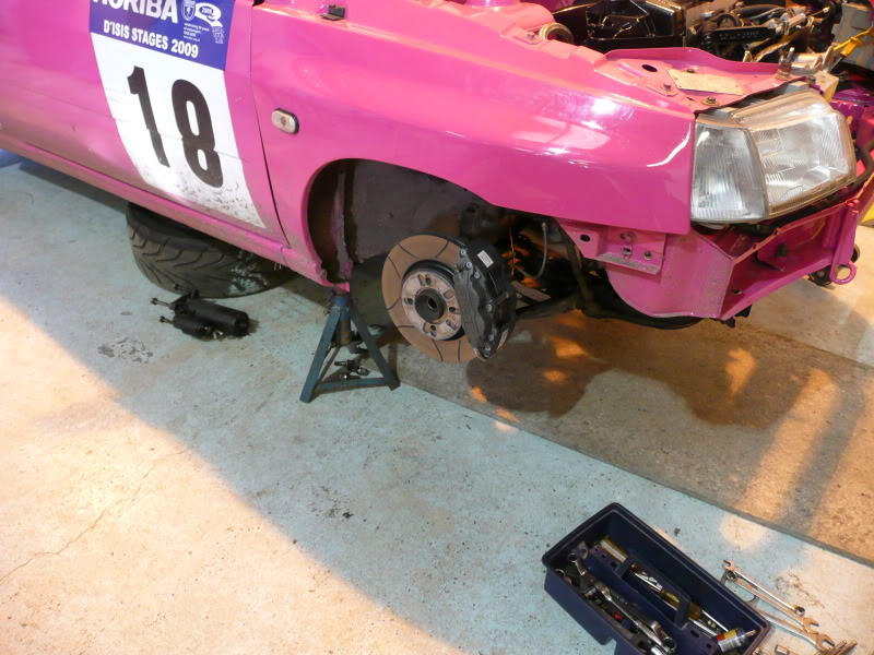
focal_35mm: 28
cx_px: 437
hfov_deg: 63.4
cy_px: 328
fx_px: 707
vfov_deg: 49.7
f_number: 3.3
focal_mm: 4.6
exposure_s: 1/13
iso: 200
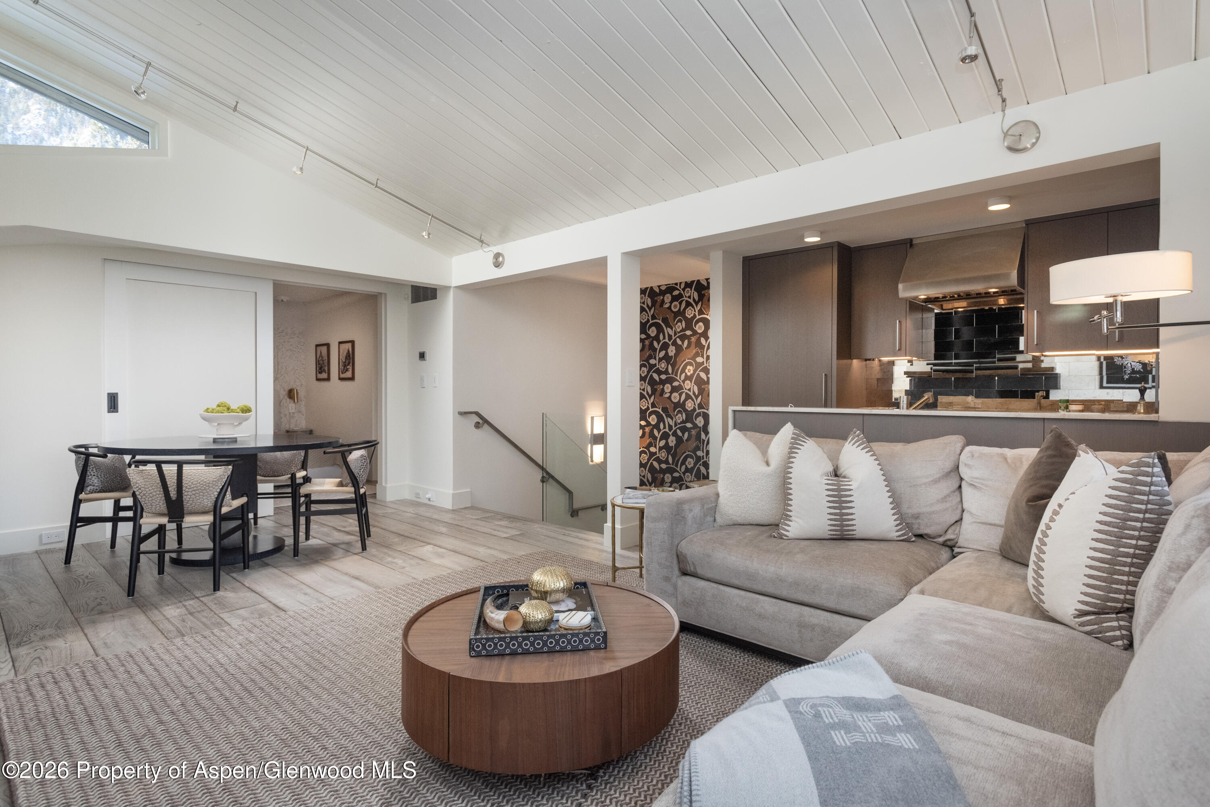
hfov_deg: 86.9
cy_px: 404
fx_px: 639
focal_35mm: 19
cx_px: 605
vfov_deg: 64.6
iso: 2000
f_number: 7.1
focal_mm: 19
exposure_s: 1/100
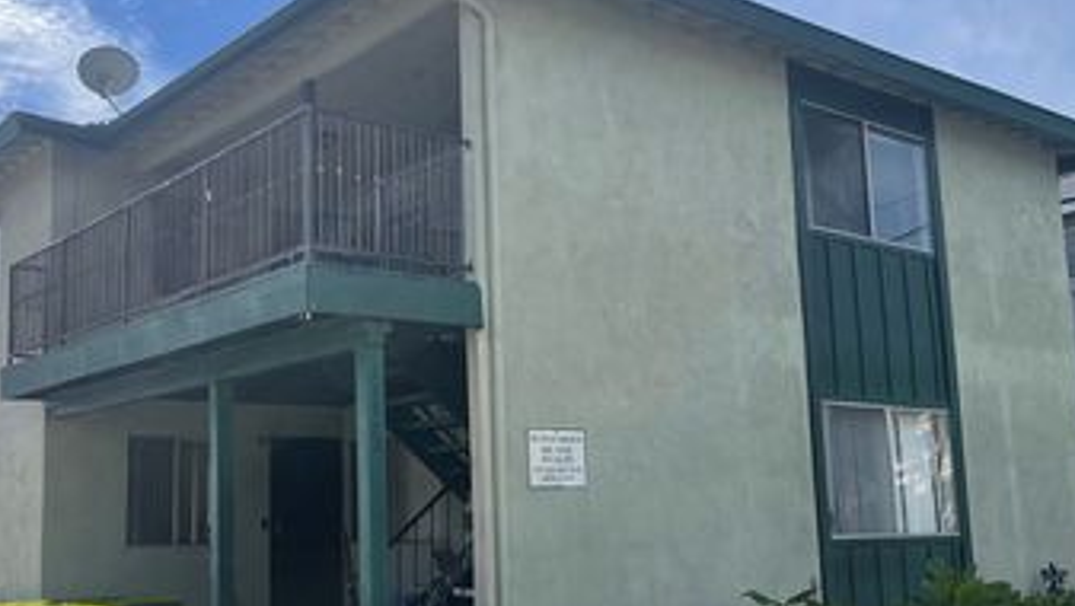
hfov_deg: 48.1
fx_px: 1198
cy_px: 314
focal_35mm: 42
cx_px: 431
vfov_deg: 28.4
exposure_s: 1/4348
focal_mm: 5.1
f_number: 1.6
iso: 32
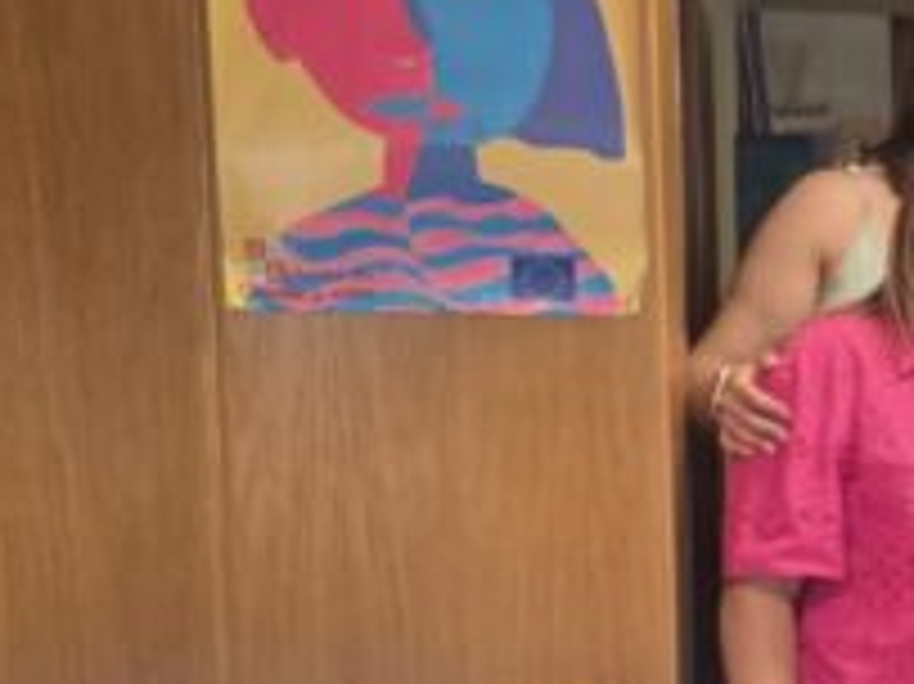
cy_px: 680
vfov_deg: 16.6
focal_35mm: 87
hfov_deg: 19.3
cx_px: 1418
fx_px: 2296
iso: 400
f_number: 1.7
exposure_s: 1/100
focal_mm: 6.3
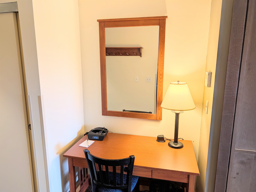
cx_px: 128
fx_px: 178
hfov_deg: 71.5
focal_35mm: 24
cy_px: 96
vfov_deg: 56.9
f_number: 1.68
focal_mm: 6.9
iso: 18
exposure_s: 1/376
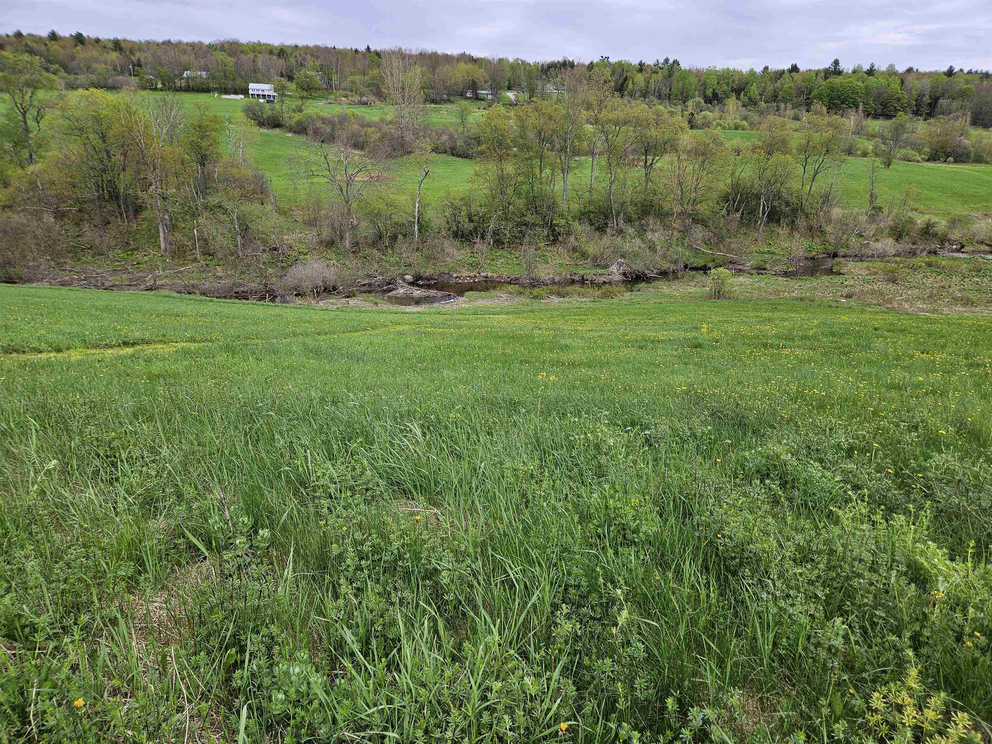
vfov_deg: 58.9
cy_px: 372
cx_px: 496
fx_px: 659
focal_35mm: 23
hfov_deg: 73.9
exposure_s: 1/480
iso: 25
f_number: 1.8
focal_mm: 5.4
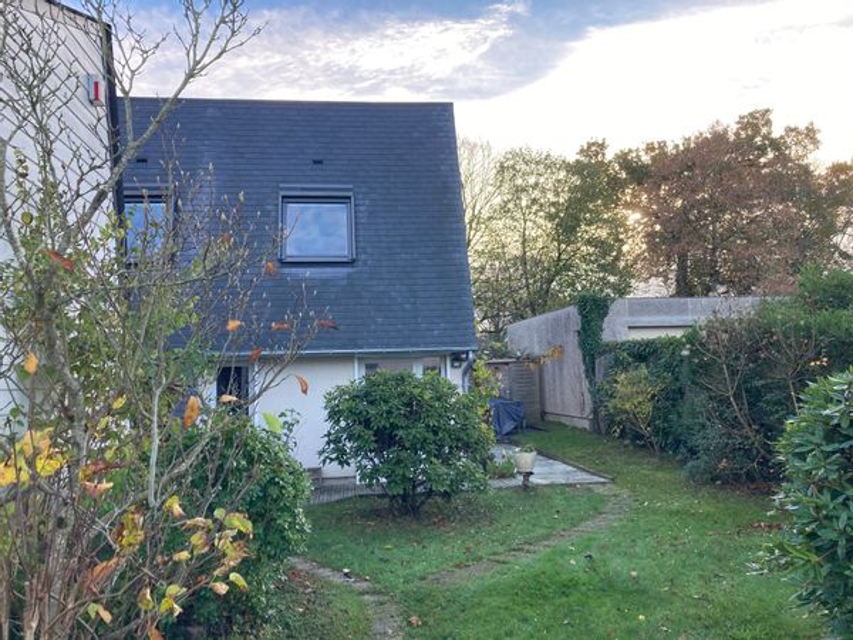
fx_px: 690
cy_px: 320
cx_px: 426
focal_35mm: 28
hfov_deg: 63.4
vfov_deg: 49.7
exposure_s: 1/214
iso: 20
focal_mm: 3.99
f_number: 1.8
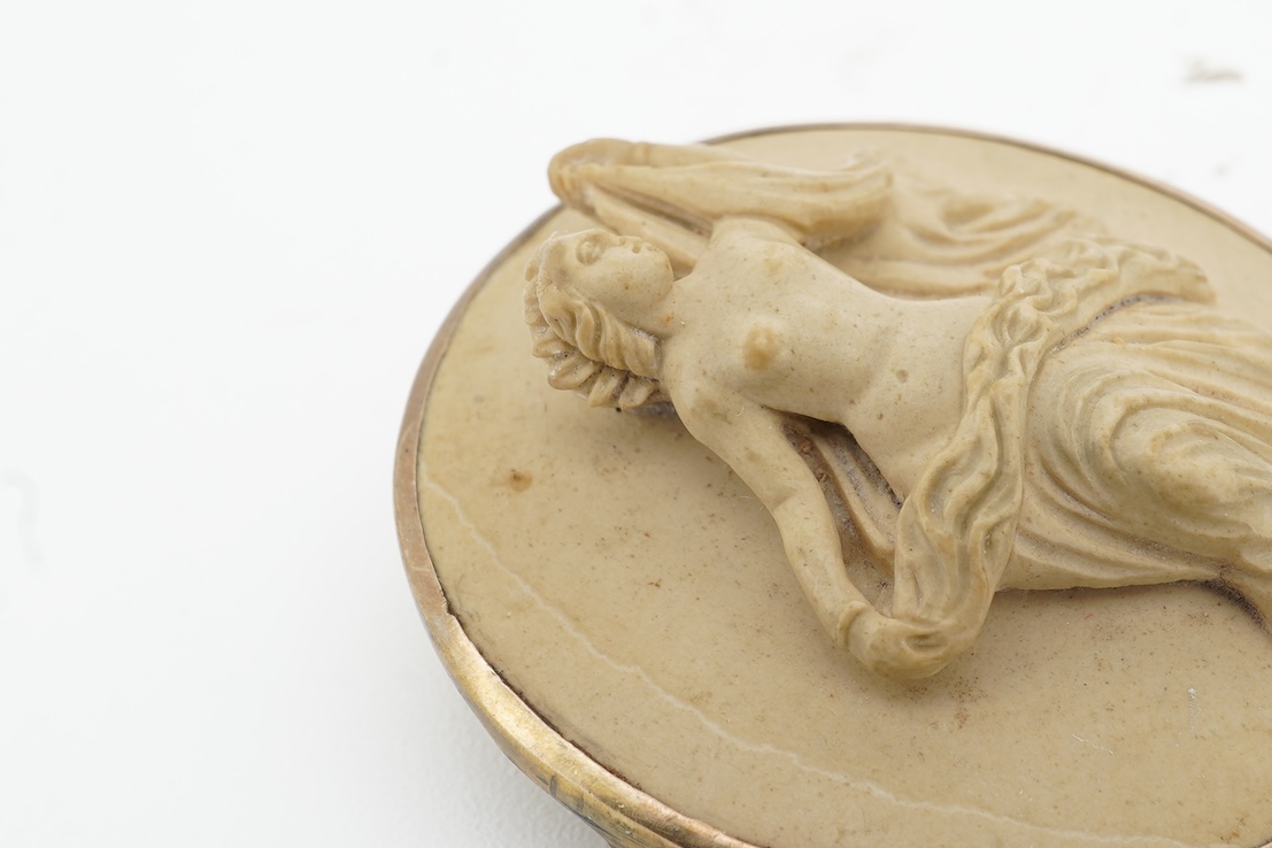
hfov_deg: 25.3
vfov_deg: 17.0
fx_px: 2826
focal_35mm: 80
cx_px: 832
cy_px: 326
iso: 125
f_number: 22
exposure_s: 1/50
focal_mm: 30
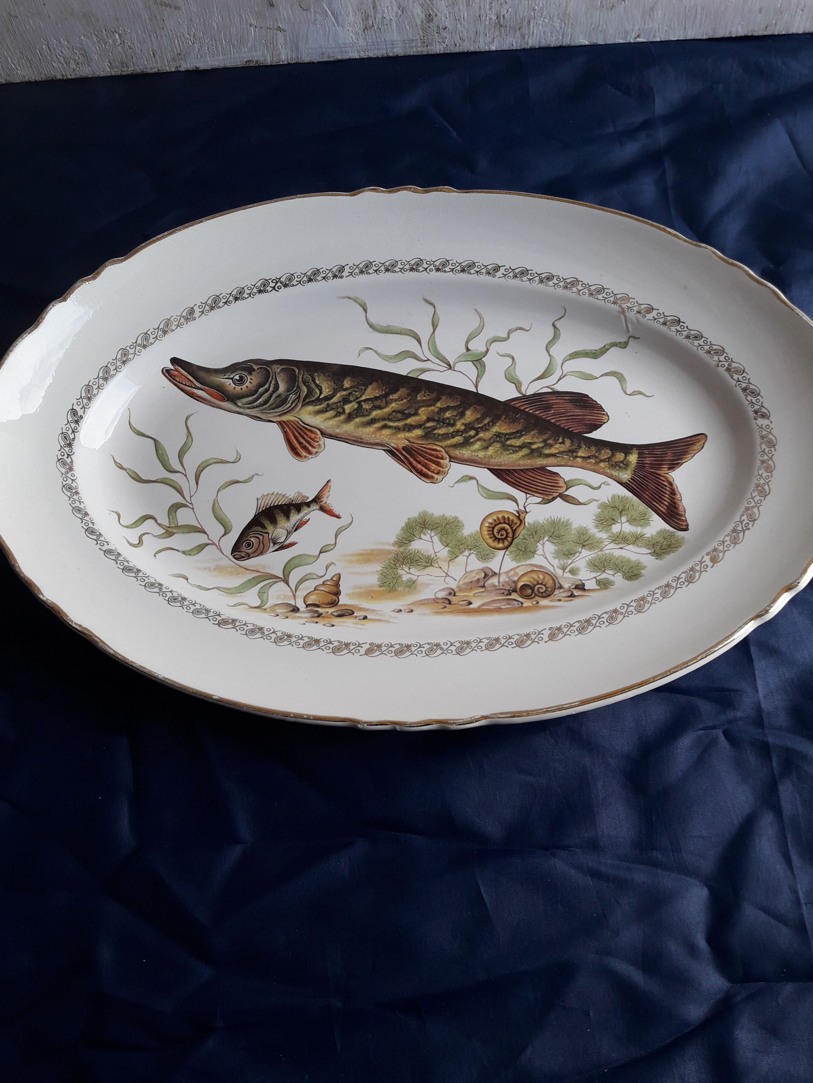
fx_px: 1002
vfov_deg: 56.8
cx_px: 370
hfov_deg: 44.1
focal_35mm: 32
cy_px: 526
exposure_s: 1/193
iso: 40
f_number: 1.9
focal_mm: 3.7
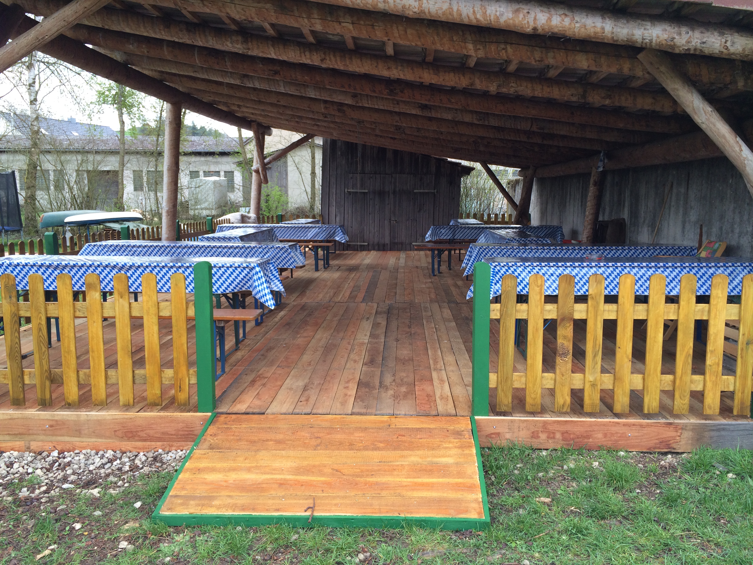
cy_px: 282
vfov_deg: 48.2
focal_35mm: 29
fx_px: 631
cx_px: 376
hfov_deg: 61.7
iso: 40
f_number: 2.2
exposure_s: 1/100
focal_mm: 4.15
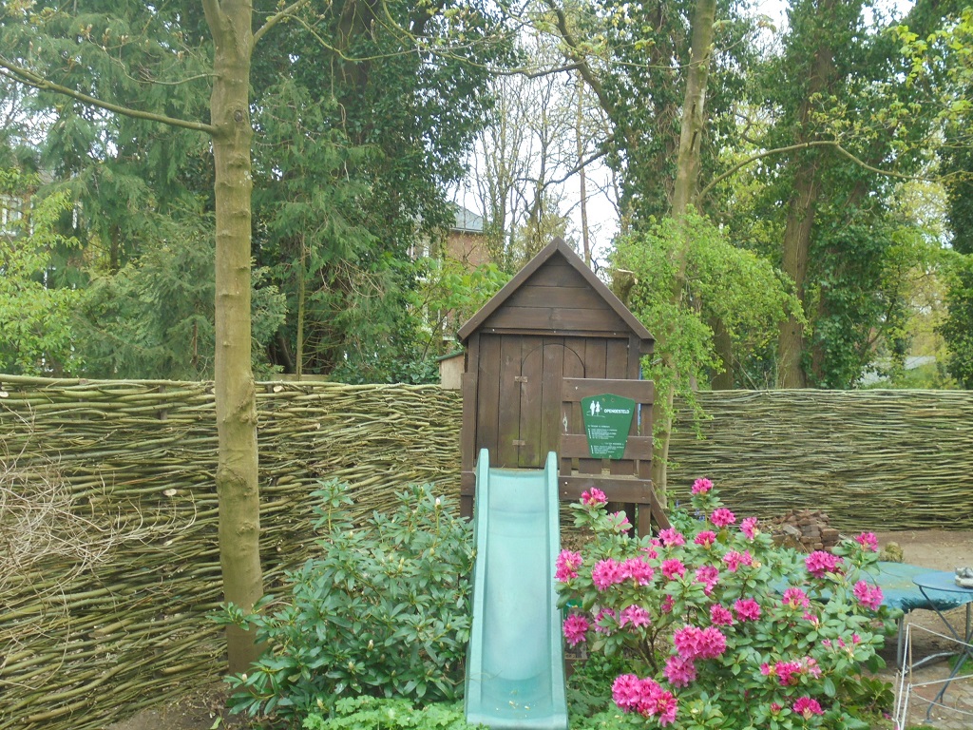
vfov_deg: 33.6
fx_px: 1209
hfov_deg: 43.9
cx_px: 486
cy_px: 365
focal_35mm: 43
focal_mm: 7.8
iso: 100
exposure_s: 1/80
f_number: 4.5
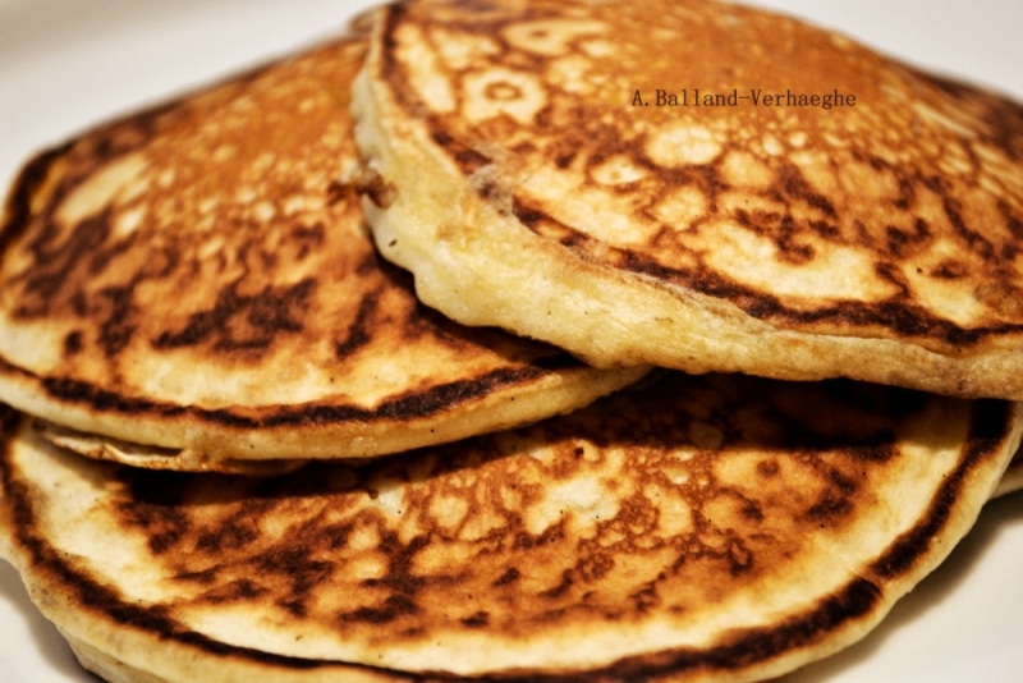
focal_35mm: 82
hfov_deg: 24.6
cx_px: 512
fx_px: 2345
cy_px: 342
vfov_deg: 16.6
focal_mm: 55
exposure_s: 1/40
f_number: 5.6
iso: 1600
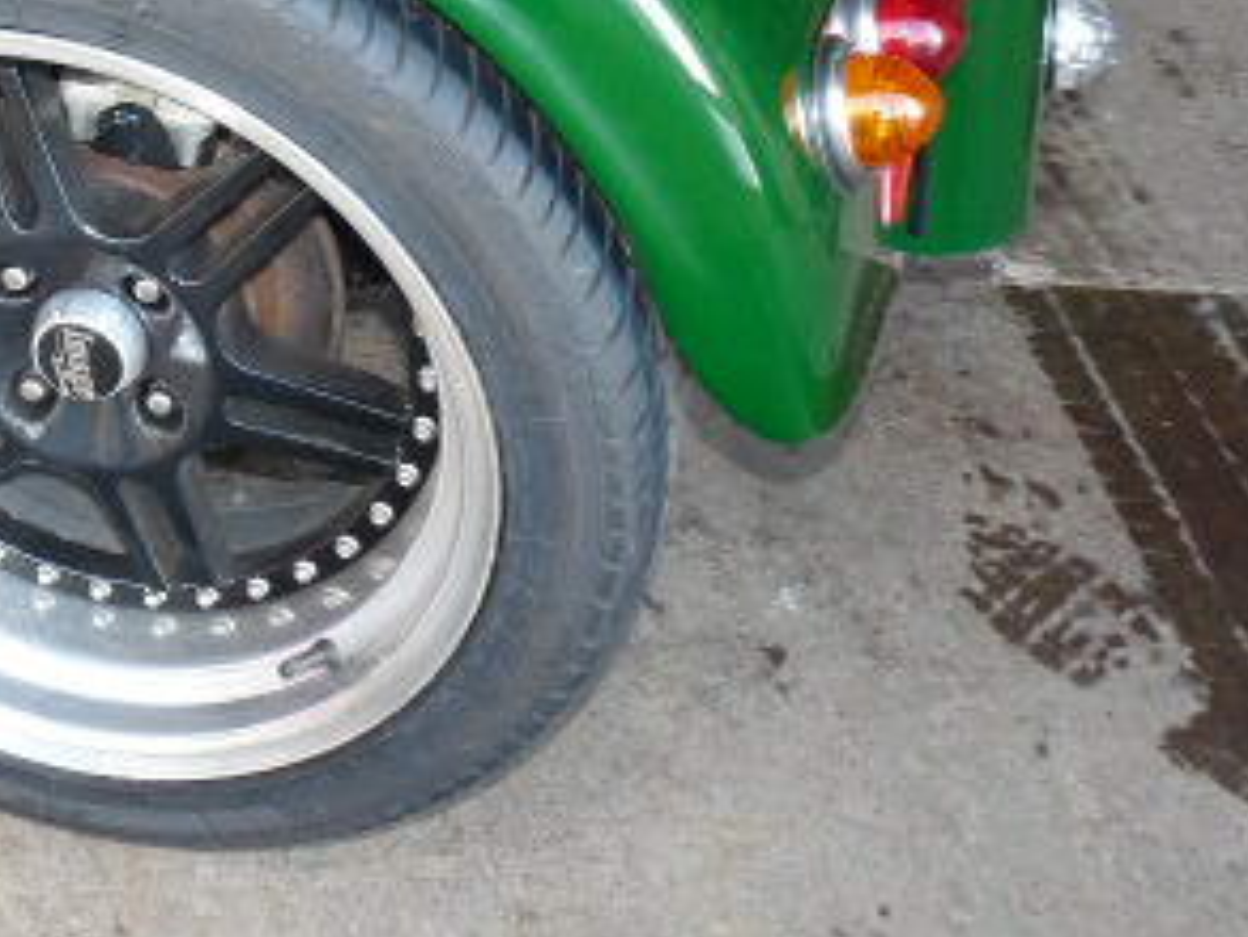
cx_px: 55
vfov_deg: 23.9
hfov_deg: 30.8
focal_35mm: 59
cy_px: 30
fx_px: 2128
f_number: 2.8
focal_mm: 4.8
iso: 125
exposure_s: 1/30
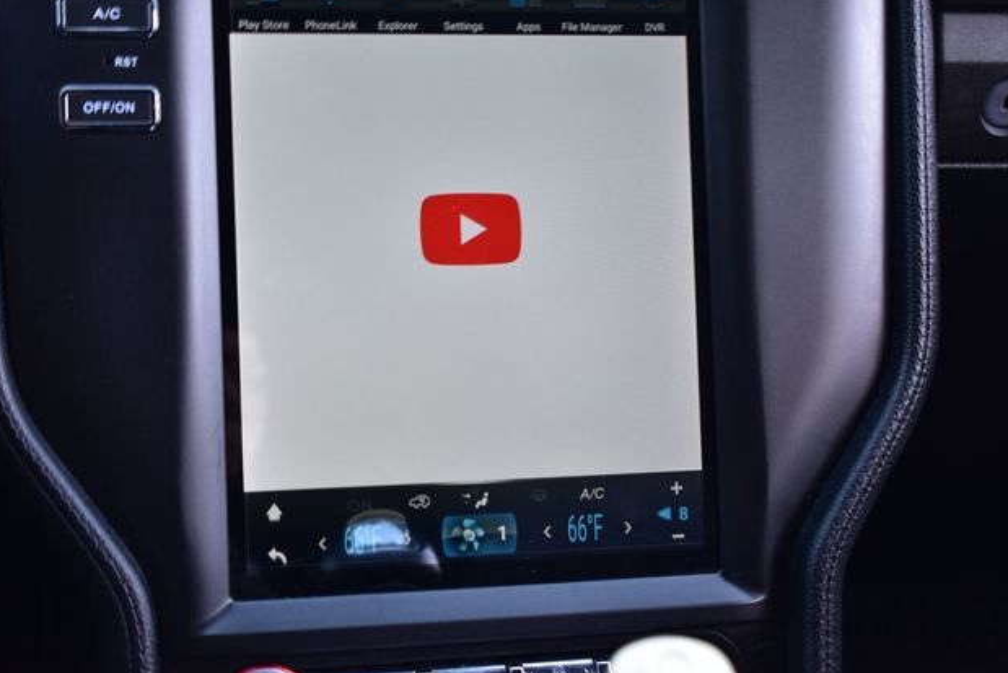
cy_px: 331
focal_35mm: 62
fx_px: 1736
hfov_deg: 32.4
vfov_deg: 21.9
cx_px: 490
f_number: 7.1
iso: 400
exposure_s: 1/25
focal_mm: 40
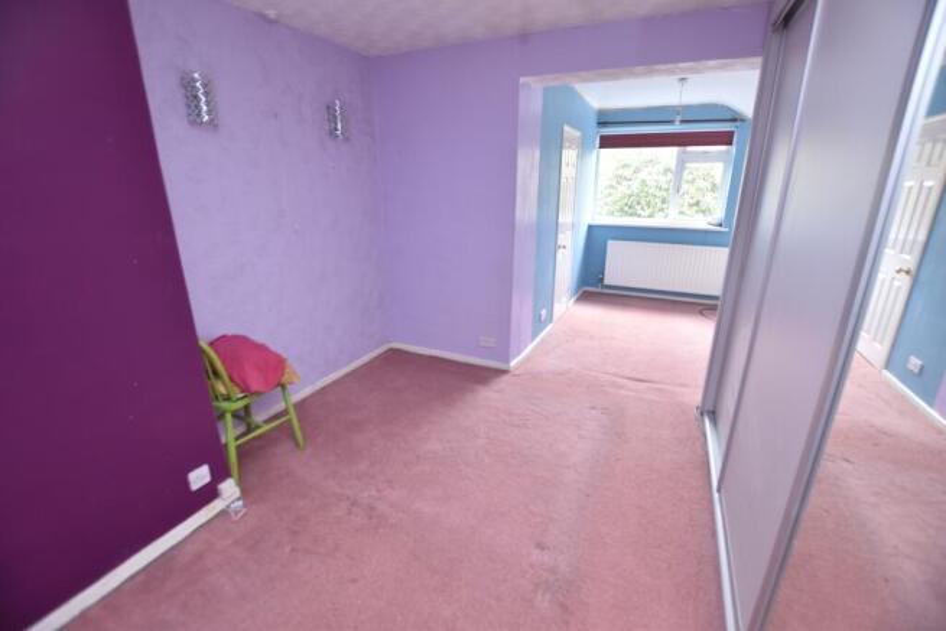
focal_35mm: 15
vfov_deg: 77.4
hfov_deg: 100.4
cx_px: 473
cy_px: 316
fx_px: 394
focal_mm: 10
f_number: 3.5
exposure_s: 1/30
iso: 100
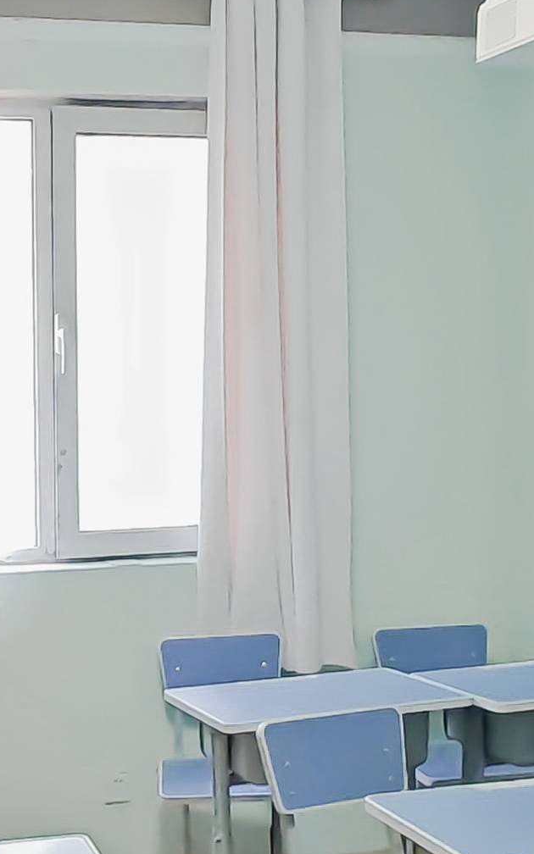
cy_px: 506
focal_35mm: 56
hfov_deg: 22.9
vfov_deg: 36.2
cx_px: 142
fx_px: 1304
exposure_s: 1/25
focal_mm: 1.82
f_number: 2
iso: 640
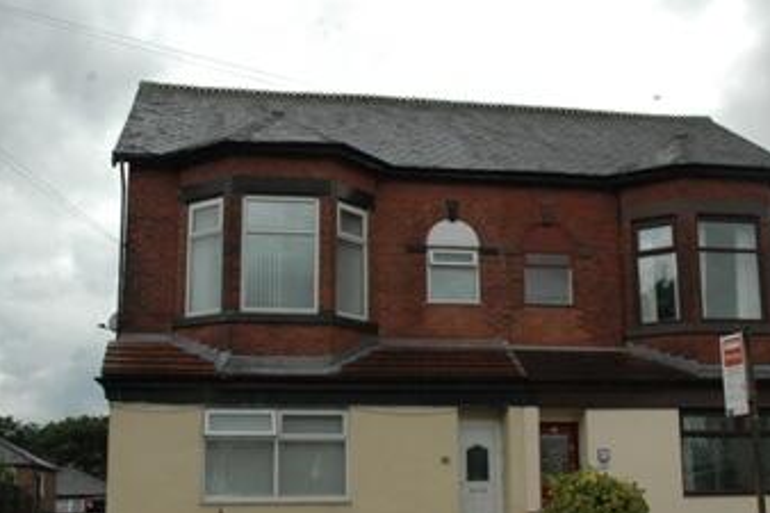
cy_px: 301
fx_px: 1062
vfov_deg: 27.1
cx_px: 396
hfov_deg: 39.9
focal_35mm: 50
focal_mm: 25
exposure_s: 1/500
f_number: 10
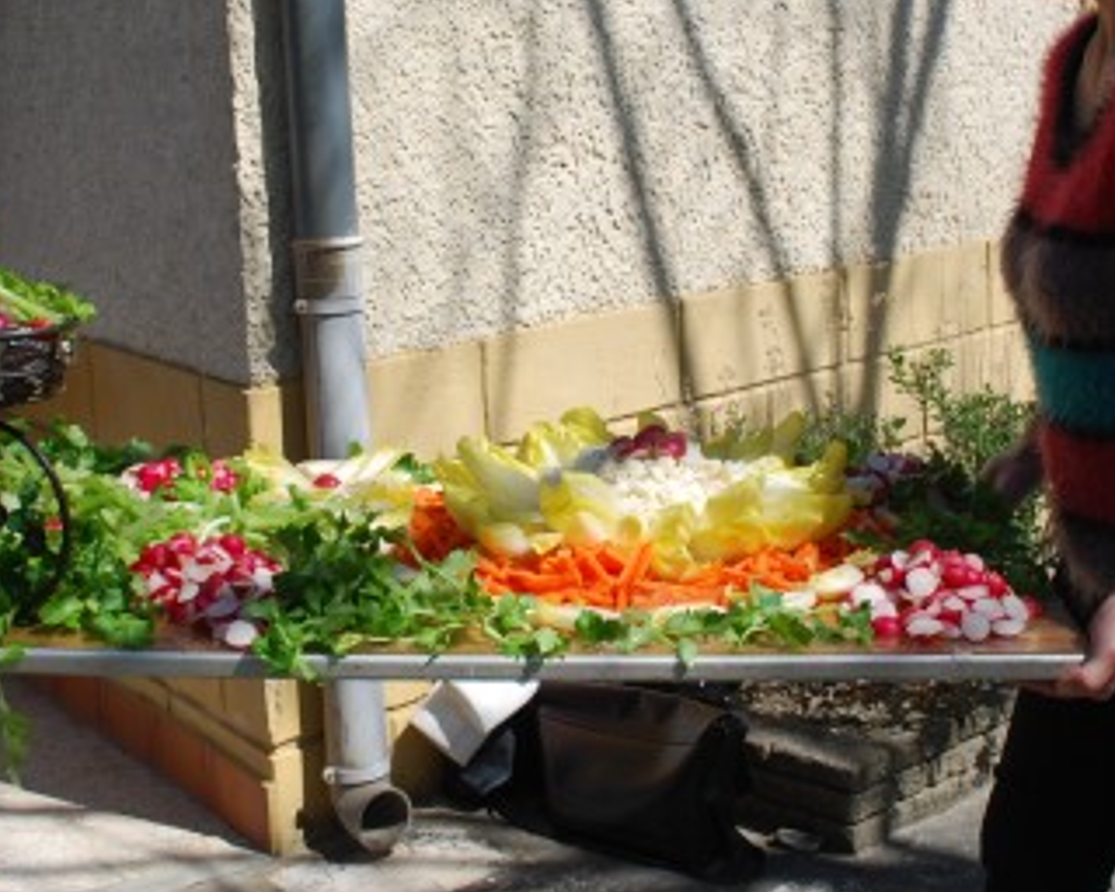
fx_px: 2046
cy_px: 315
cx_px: 512
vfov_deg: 24.5
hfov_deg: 30.5
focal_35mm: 62
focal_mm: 22
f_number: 8
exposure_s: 1/250
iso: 100
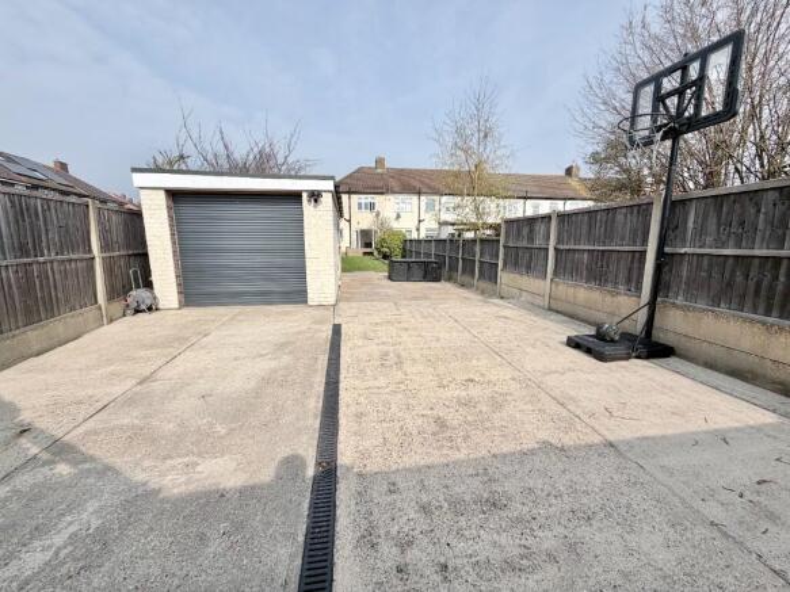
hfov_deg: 102.1
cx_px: 395
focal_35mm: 14
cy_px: 296
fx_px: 319
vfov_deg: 85.7
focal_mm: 2.22
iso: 20
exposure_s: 1/1001
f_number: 2.2
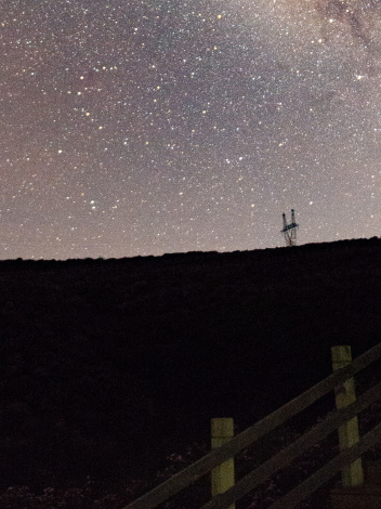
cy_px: 50
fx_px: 867
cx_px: 231
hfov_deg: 24.7
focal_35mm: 59
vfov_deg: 31.2
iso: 5000
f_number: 2.8
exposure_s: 13
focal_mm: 24
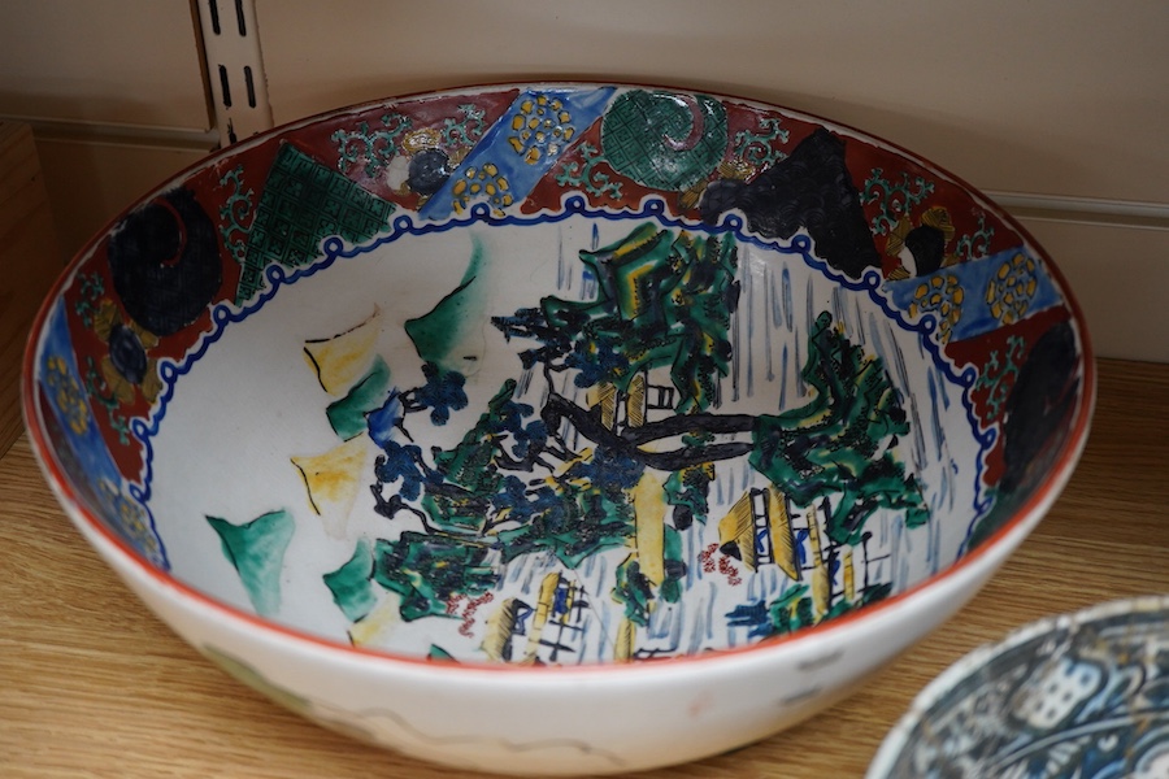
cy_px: 390
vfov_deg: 29.9
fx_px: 1461
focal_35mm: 45
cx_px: 584
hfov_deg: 43.6
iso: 1250
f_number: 4.5
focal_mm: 30
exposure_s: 1/125
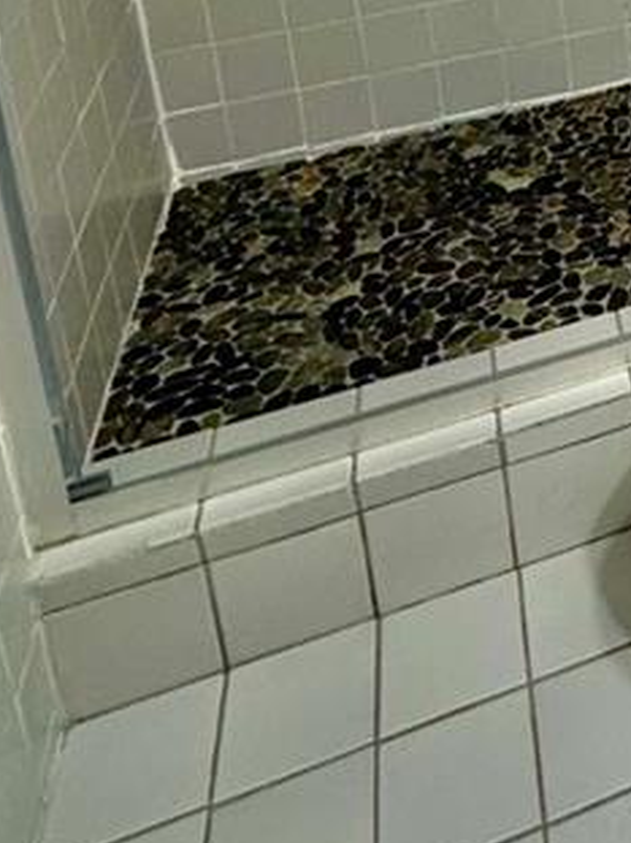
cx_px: 959
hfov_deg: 22.1
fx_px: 1313
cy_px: -331
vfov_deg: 27.6
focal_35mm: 54
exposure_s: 1/60
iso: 200
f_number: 2.2
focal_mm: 2.22
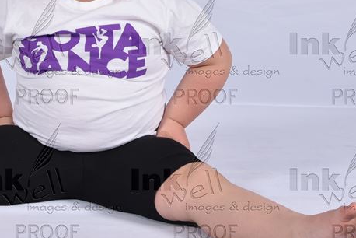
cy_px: -5
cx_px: 79
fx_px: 1187
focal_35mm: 120
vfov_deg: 11.3
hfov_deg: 16.9
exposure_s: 1/200
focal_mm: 50
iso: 250
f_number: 8
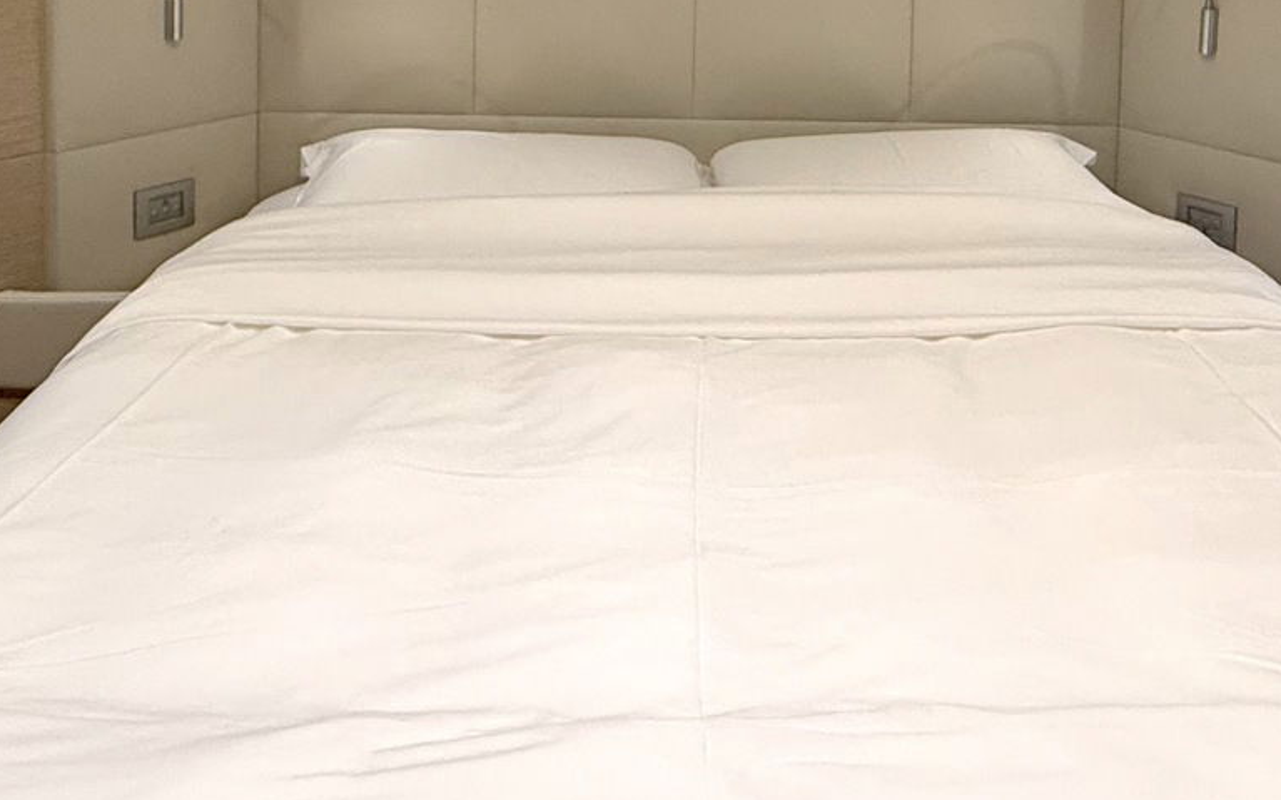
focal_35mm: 39
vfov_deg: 29.5
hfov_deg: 50.3
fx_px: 1361
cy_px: -80
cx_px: 711
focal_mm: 2.22
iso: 250
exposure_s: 1/99
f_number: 2.2
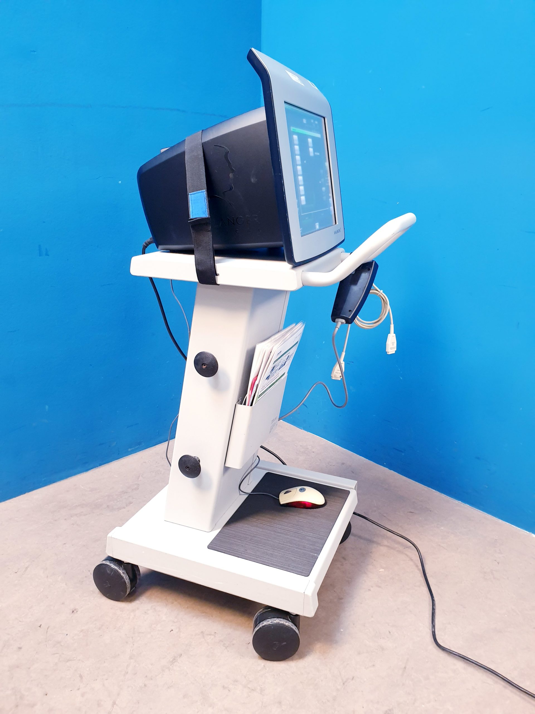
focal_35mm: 26
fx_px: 536
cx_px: 268
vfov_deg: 67.3
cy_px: 357
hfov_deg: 53.1
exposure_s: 1/33
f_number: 2.4
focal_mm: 4.3
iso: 320
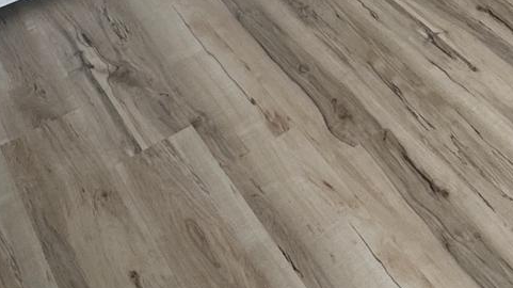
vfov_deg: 16.4
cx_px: 484
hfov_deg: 30.6
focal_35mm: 65
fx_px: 884
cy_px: -176
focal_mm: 2.22
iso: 40
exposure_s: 1/276
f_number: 2.2
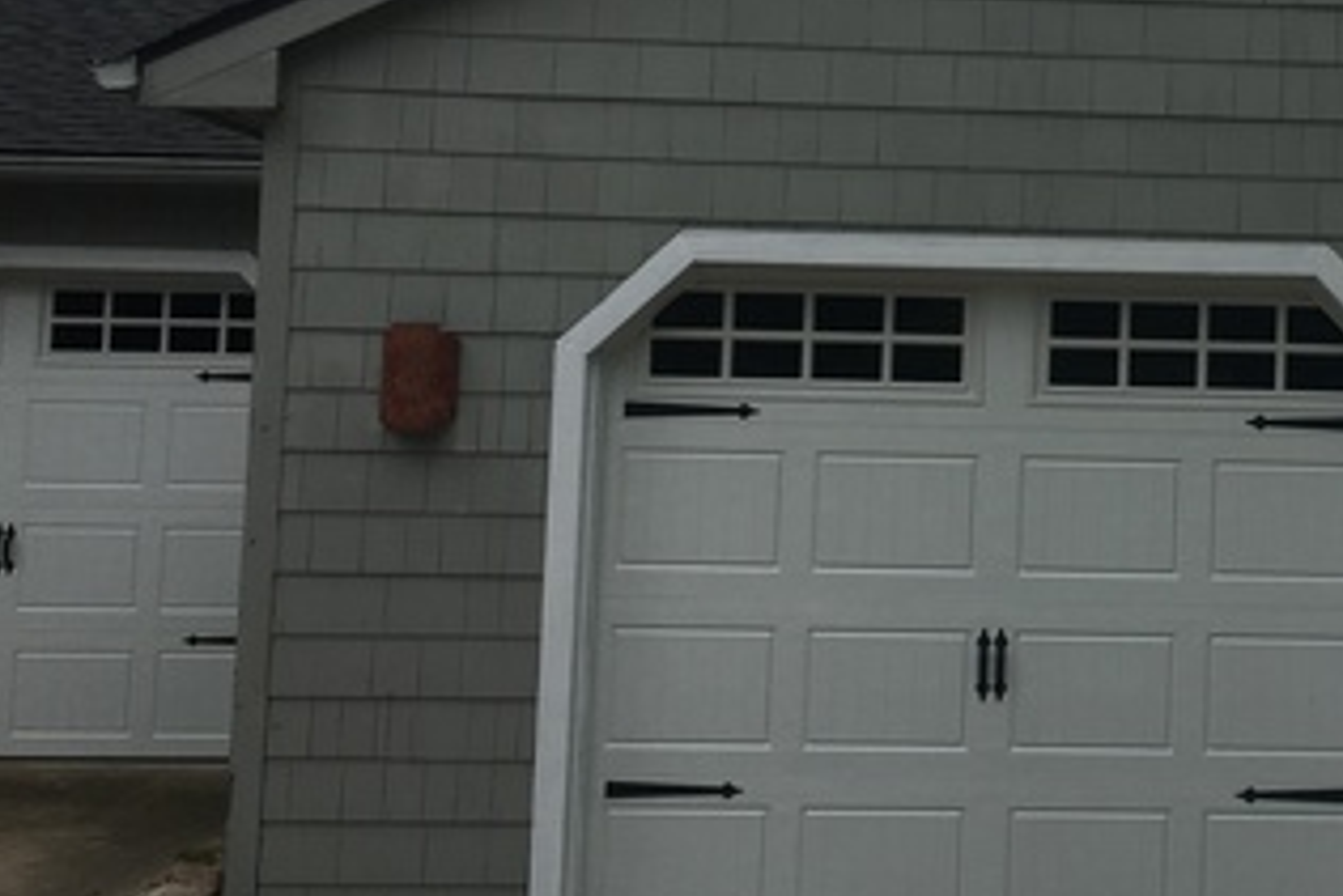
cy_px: 276
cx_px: 1196
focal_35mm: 59
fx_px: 2202
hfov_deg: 32.3
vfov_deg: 22.9
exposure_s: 1/1399
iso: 25
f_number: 2.2
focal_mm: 4.15
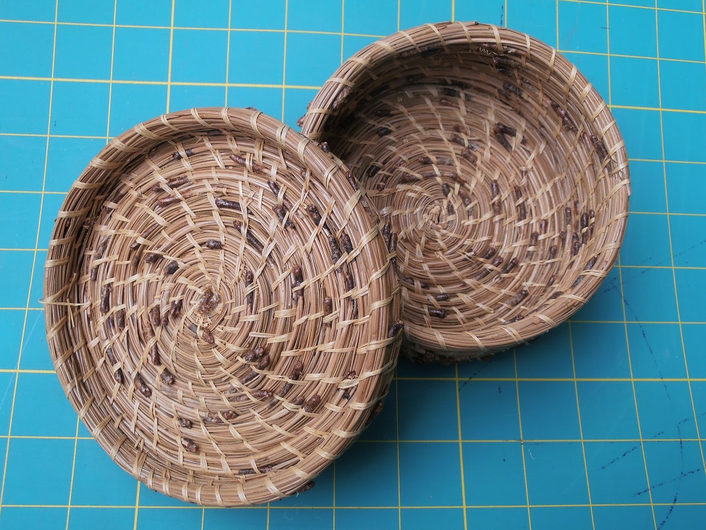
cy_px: 265
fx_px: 673
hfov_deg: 55.4
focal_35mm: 33
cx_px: 353
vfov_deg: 42.9
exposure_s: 1/60
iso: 80
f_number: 3.6
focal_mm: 5.93
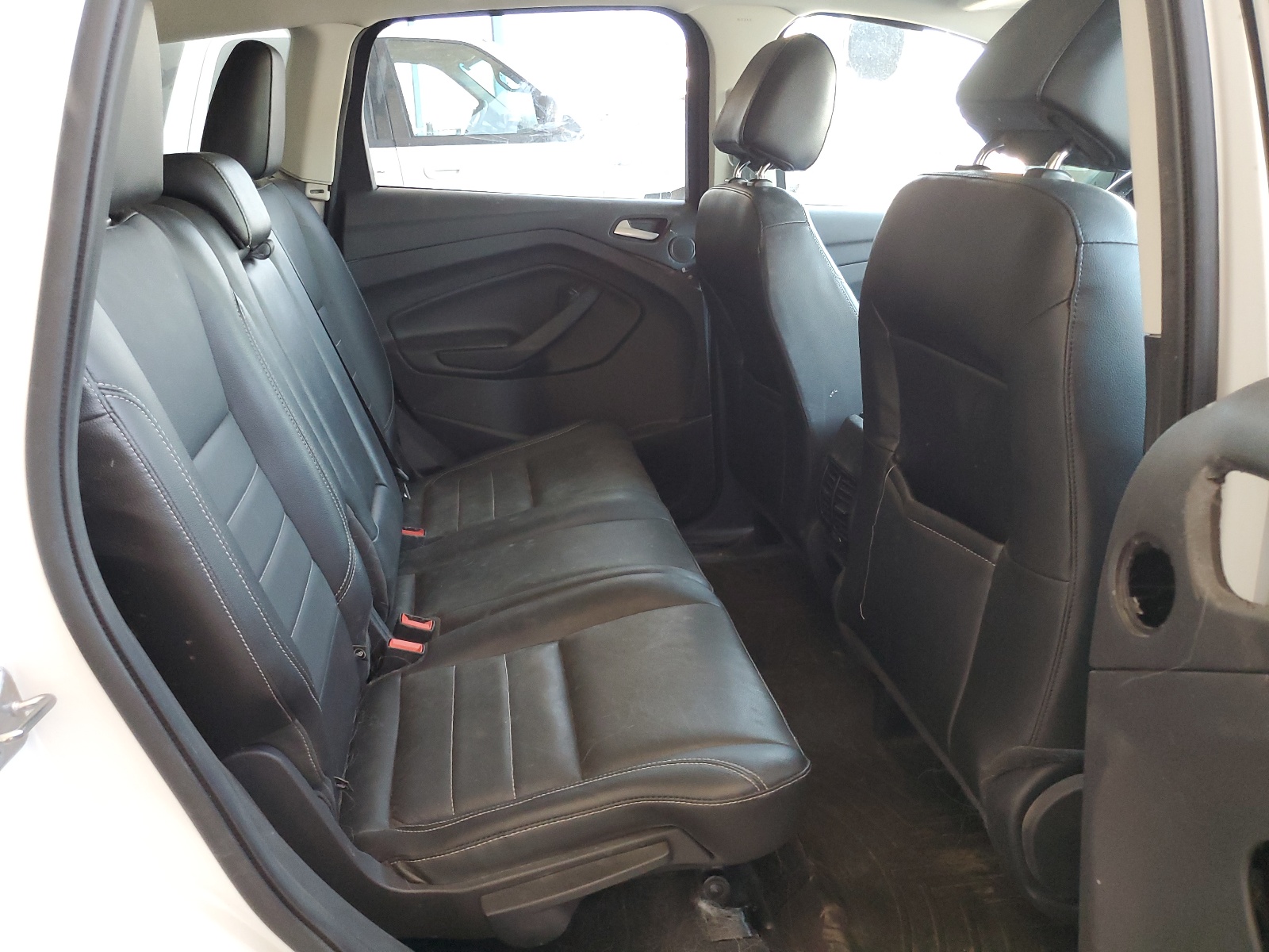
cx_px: 634
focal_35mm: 26
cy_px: 476
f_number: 1.5
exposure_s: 1/60.2
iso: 225
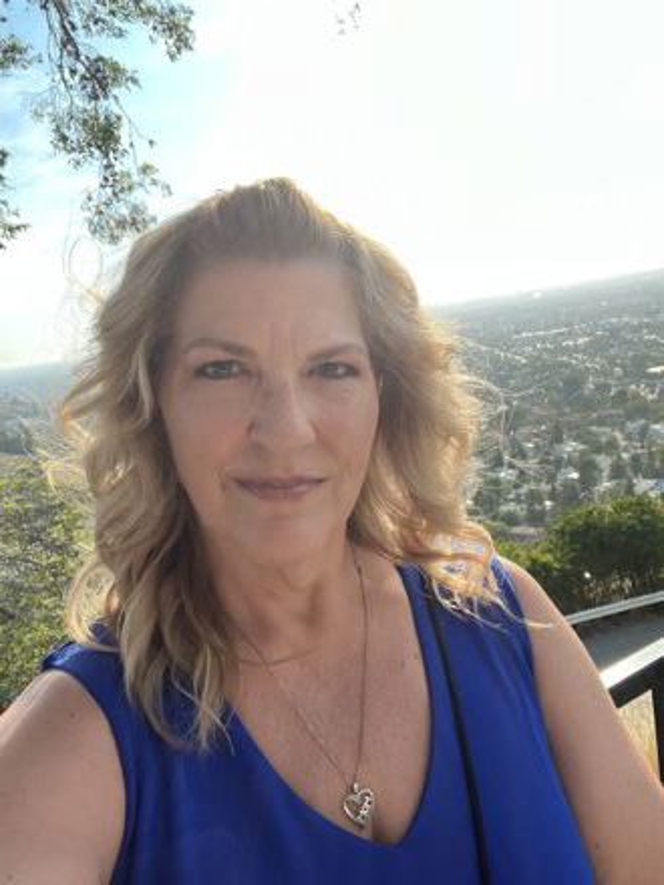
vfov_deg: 60.0
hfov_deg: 46.8
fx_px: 767
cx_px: 332
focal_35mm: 30
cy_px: 442
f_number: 2.2
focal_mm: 2.71
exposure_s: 1/233
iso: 32
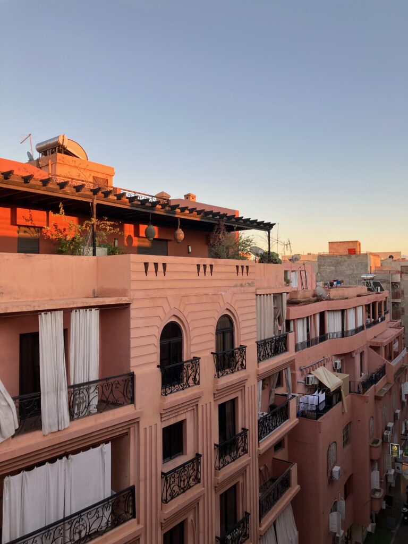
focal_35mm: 28
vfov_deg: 63.4
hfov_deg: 49.7
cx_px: 204
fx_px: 440
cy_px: 272
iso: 20
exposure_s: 1/122
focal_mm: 3.99
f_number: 1.8
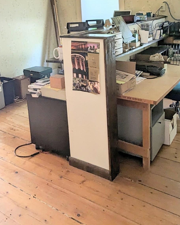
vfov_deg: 50.5
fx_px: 226
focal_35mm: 34
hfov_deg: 43.3
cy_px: 54
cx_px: 84
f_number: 2.2
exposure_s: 1/23.8
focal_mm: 1.95
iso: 69
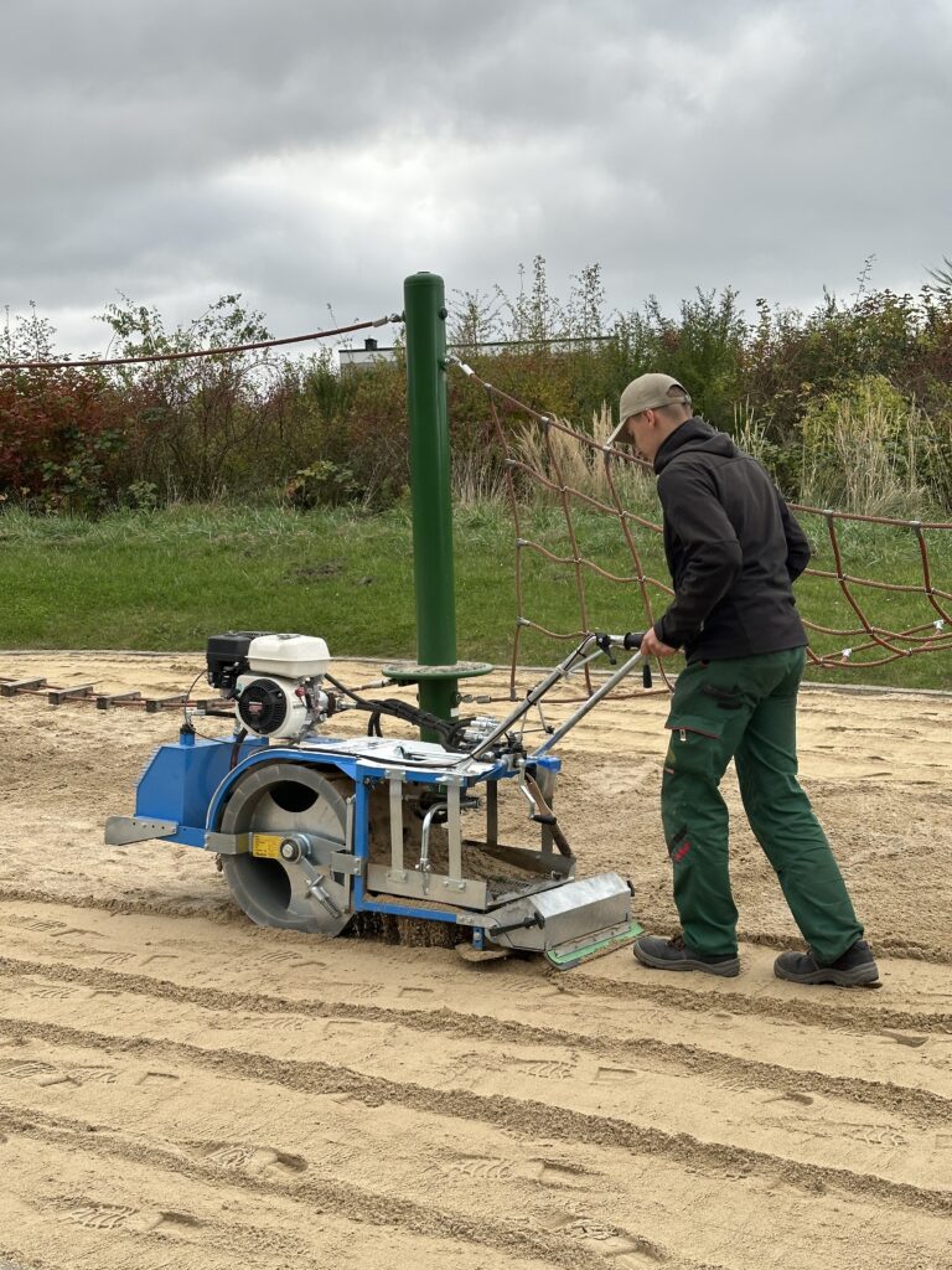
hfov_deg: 30.3
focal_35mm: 48
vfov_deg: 39.7
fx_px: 1760
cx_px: 476
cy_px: 635
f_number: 1.78
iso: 64
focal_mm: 6.86
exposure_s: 1/558
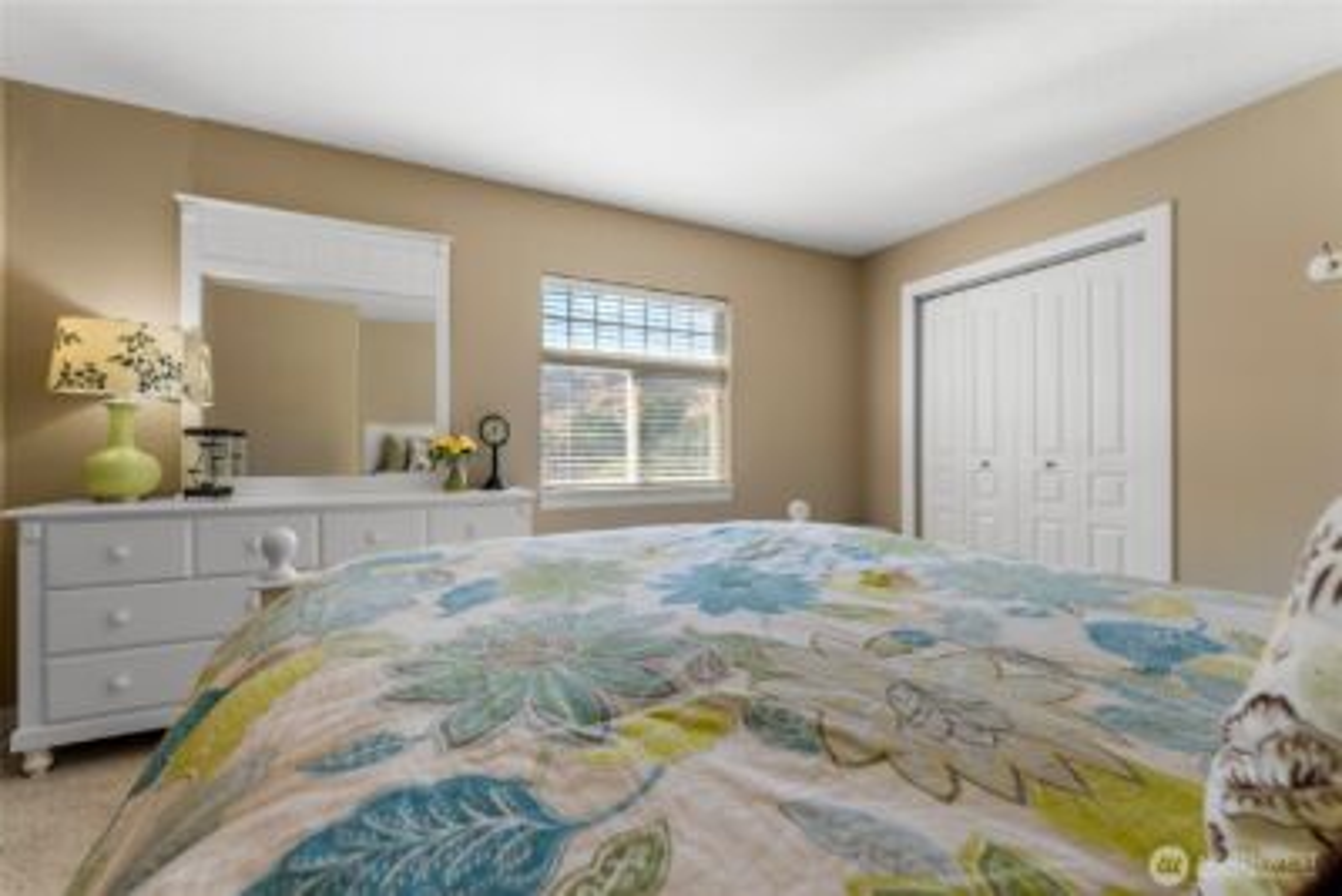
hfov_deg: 104.2
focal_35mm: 14
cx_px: 671
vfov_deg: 81.3
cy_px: 448
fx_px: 522
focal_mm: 14
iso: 400
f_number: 4.5
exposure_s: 1/125
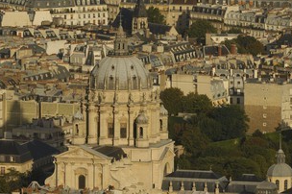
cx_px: 178
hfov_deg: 3.3
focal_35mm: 623
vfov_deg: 2.2
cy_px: 113
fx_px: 5048
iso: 100
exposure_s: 1/640
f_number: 6
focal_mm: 300
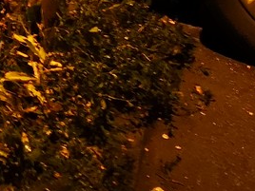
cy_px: -275
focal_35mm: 151
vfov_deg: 8.9
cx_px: 49
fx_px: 1112
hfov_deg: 13.0
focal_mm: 3.95
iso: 1600
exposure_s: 1/16.7
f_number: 1.8
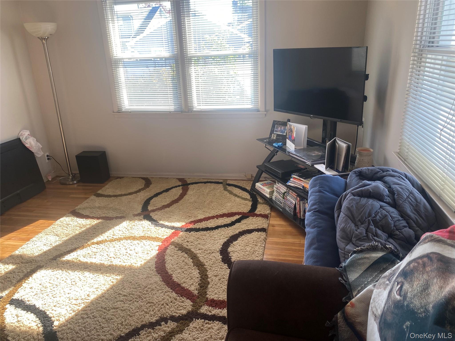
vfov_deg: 53.1
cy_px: 170
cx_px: 228
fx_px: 342
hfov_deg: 67.3
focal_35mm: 26
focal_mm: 4.25
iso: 32
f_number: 1.8
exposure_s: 1/140
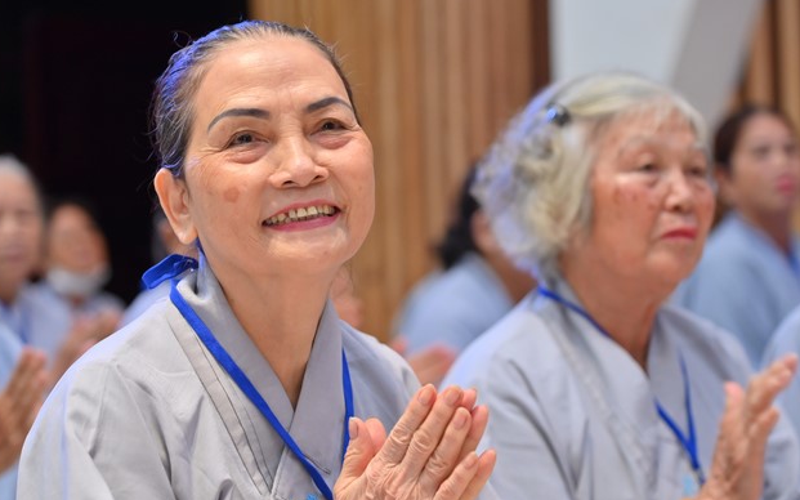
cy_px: 269
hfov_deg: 16.3
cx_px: 399
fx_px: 2790
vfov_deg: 10.2
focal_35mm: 128
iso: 1000
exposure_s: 1/100
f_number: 4.5
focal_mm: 120
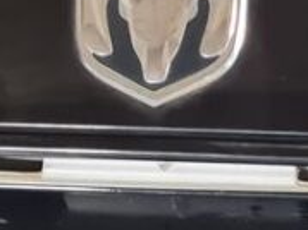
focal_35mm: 203
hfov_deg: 9.8
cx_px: 186
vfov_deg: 7.0
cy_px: 462
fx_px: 1805
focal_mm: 5.4
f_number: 1.8
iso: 400
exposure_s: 1/50
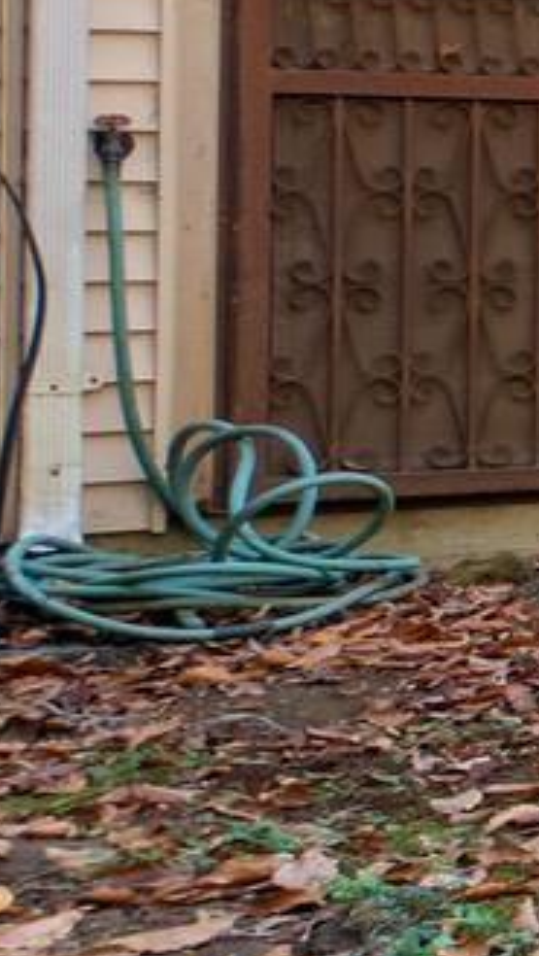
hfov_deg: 5.8
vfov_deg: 21.4
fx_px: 2485
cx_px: 2937
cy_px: 144
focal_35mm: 98
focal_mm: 10
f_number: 7.1
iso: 320
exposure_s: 1/200
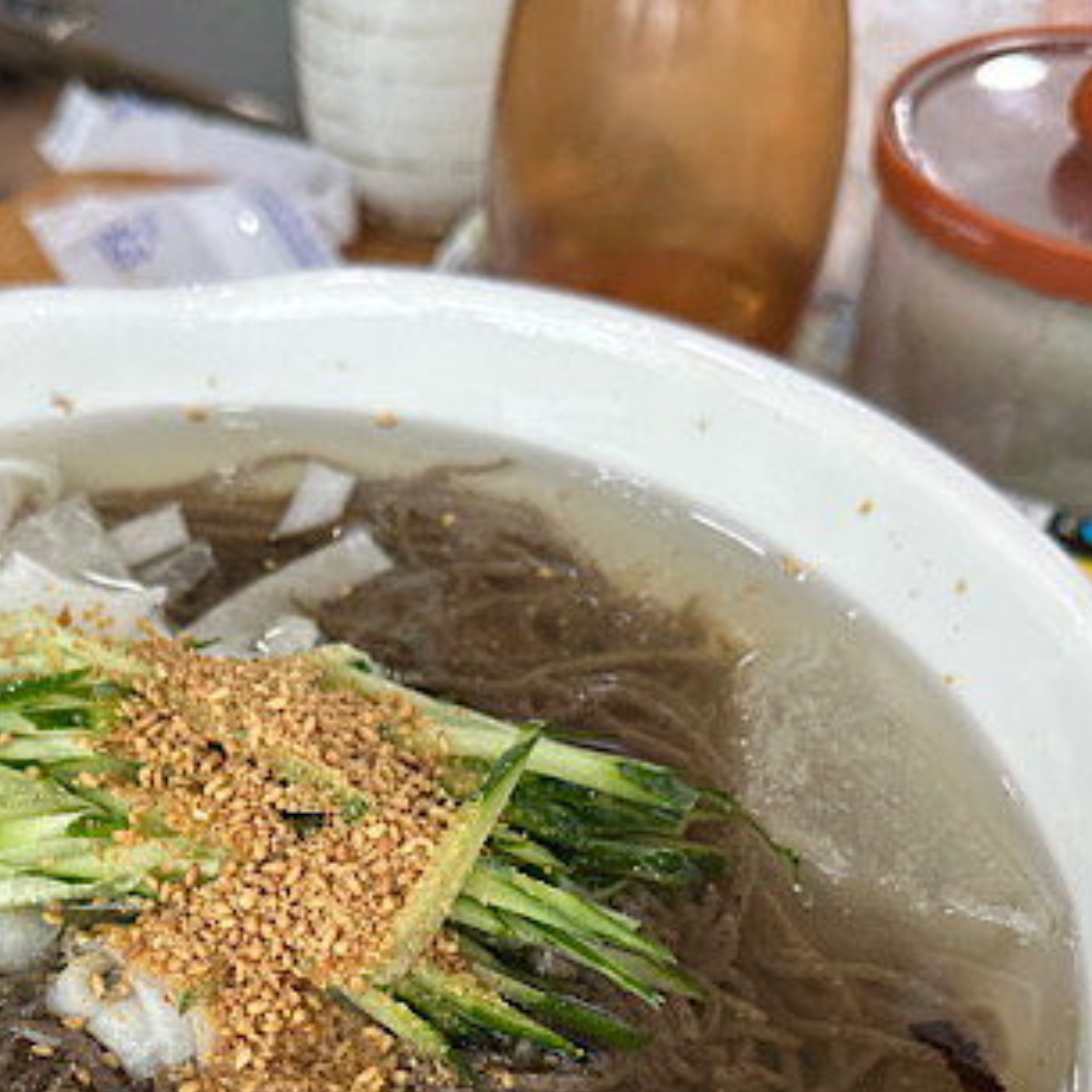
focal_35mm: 50
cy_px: 949
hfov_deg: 33.4
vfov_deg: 32.6
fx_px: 1785
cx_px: 283
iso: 100
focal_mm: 6.86
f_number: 1.78
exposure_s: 1/120
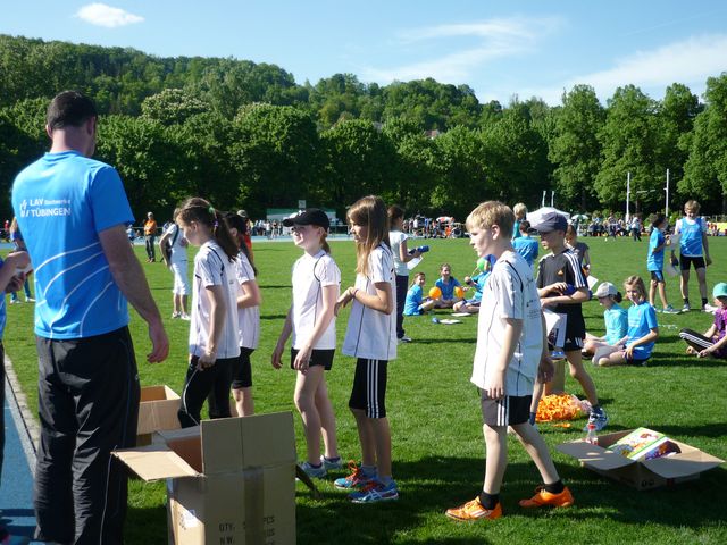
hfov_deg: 51.4
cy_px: 272
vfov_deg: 39.7
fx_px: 756
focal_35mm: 36
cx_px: 364
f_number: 2.9
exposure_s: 1/800
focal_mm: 6
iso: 100
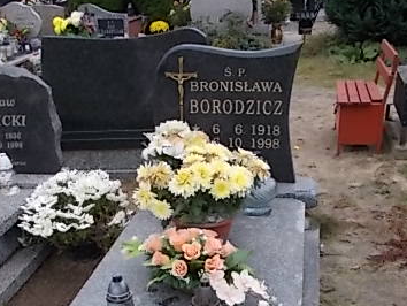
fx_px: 553
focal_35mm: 47
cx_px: 192
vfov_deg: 30.2
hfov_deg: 40.4
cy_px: 242
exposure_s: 1/80
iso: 80
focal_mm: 4.6
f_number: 3.2
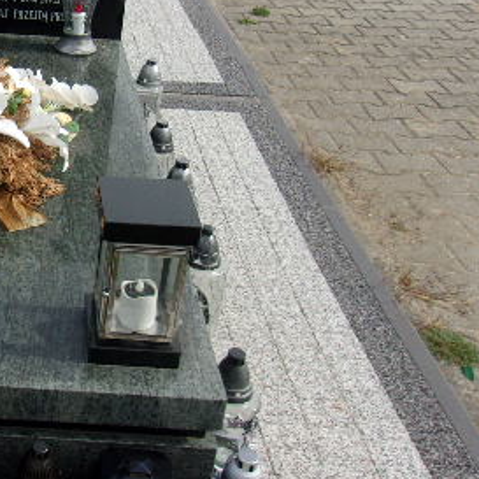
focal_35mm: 56
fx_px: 877
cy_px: 118
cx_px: -11
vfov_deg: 30.0
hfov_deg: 28.5
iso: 80
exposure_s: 1/90
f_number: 10.4
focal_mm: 4.9
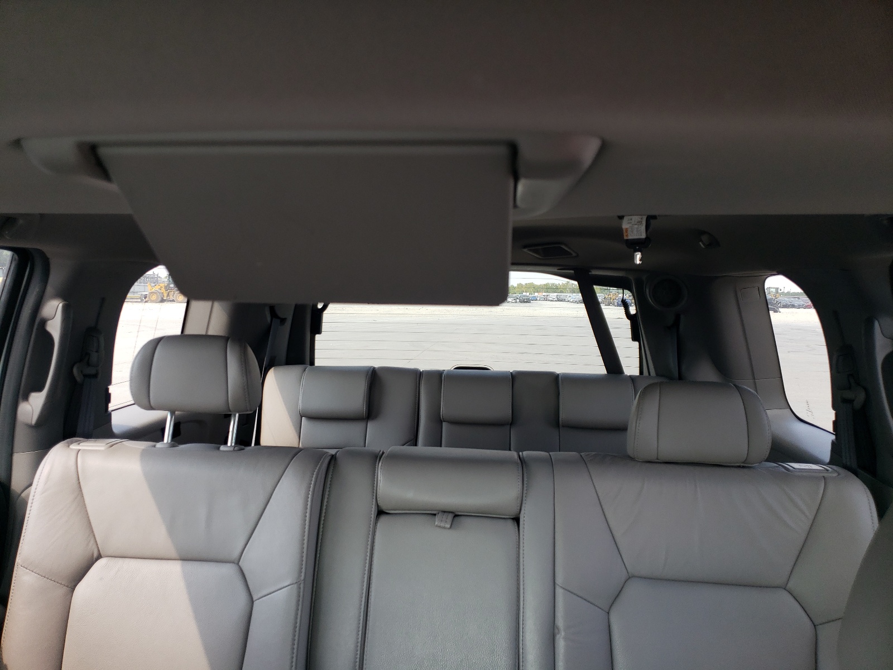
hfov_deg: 67.3
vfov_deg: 53.1
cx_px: 446
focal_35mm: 26
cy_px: 335
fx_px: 671
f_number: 1.5
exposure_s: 1/119
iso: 50
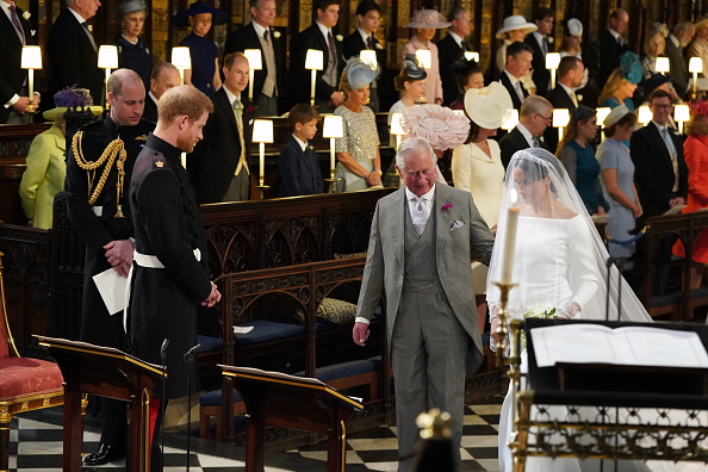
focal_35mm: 92
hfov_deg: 22.1
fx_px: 1809
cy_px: 236
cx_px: 354
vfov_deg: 14.9
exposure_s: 1/250
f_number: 4
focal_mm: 92
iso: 6400
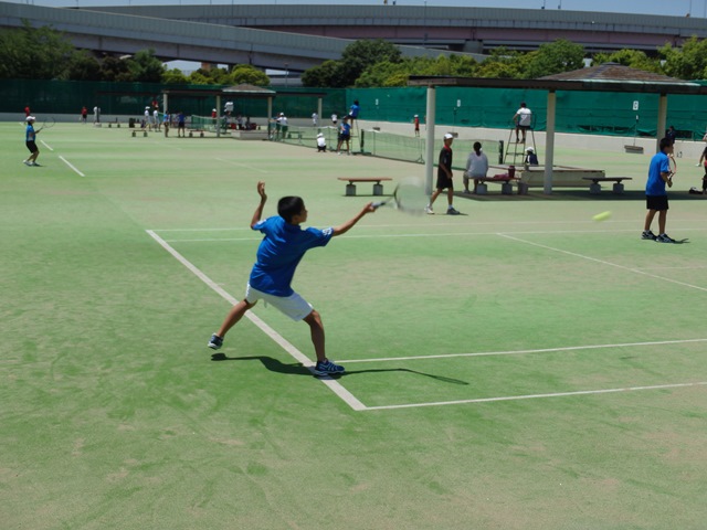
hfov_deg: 36.8
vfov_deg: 28.0
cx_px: 354
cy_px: 265
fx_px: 1062
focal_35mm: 52
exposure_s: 1/125
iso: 125
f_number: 14
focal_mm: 9.4
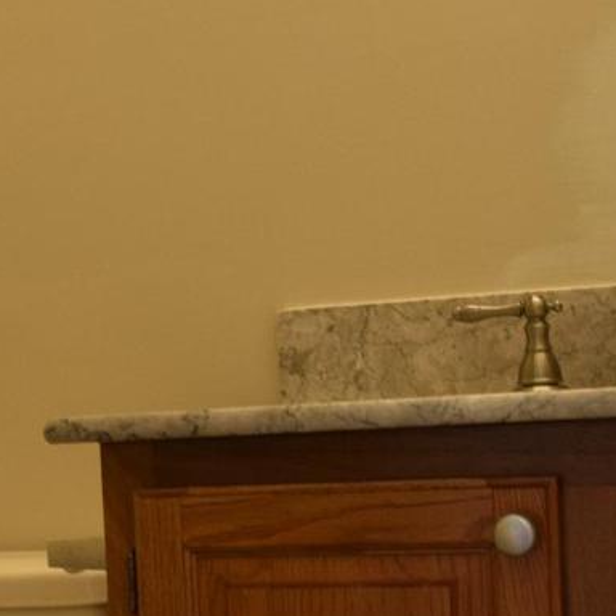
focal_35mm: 86
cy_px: 457
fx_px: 1731
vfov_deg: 20.0
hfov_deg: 19.7
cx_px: 19
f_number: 10
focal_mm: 18
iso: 400
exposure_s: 1/8
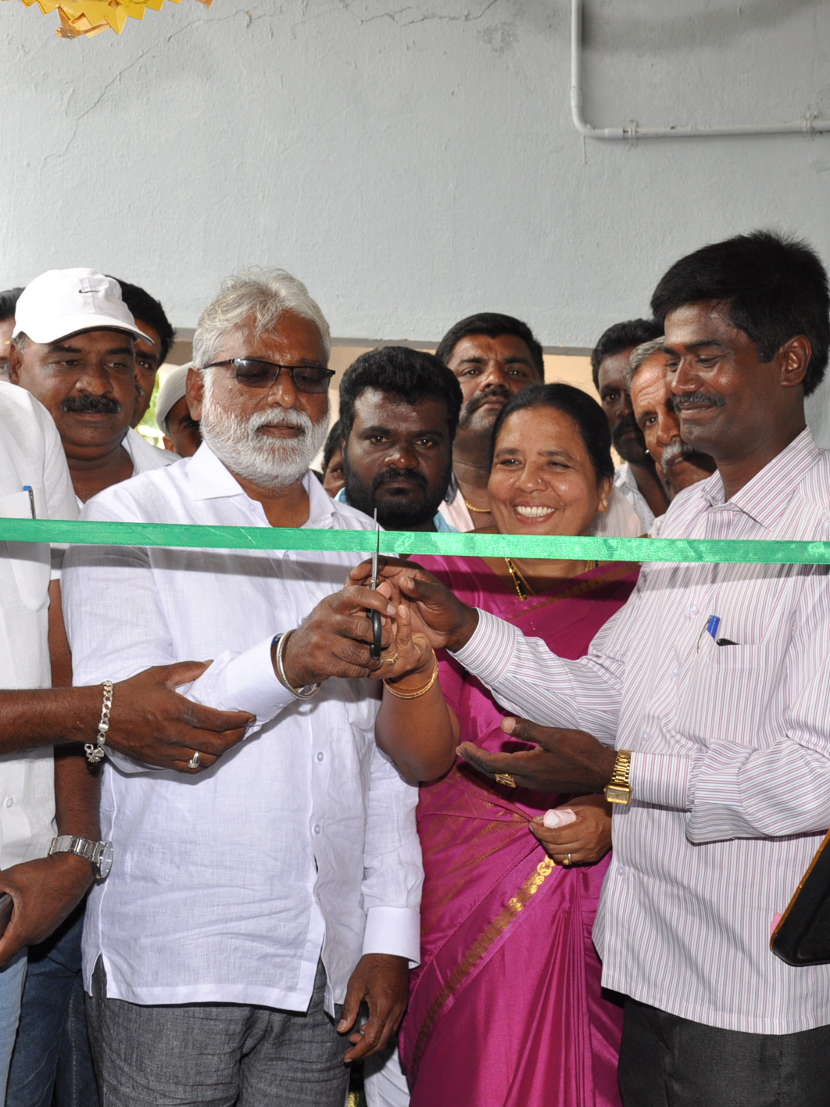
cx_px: 482
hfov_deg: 30.2
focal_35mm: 48
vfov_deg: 39.7
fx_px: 1535
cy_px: 552
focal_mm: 22
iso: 400
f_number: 6.3
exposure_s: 1/125
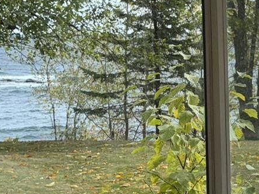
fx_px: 838
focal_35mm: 112
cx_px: 305
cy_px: 134
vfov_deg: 13.2
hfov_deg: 16.9
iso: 64
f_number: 1.78
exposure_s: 1/1151
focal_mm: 6.76
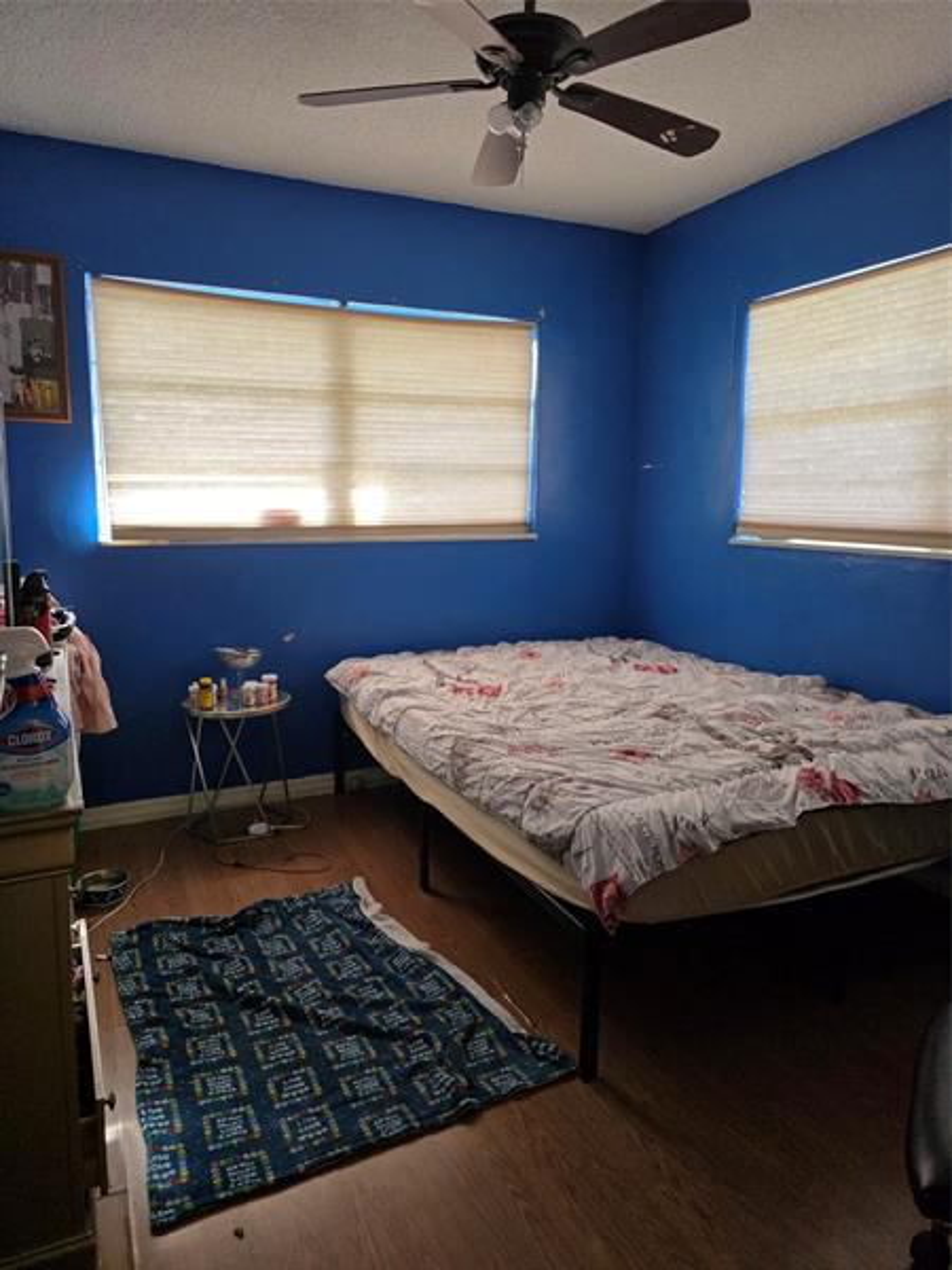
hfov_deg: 58.9
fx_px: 843
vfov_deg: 73.9
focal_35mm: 23
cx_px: 476
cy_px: 635
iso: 500
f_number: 1.7
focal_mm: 6.3
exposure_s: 1/120
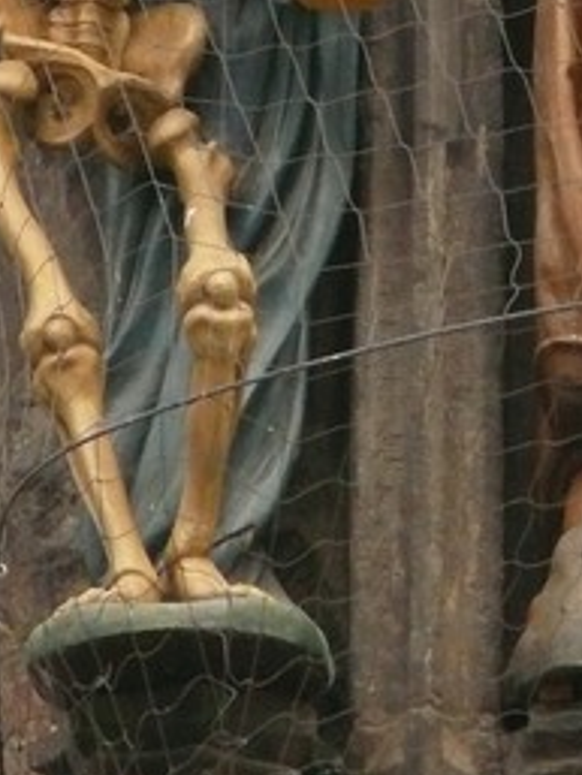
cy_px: 66
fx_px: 27416
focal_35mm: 1224
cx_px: 338
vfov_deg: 1.6
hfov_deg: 1.2
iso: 500
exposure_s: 1/125
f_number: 3.7
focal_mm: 88.8
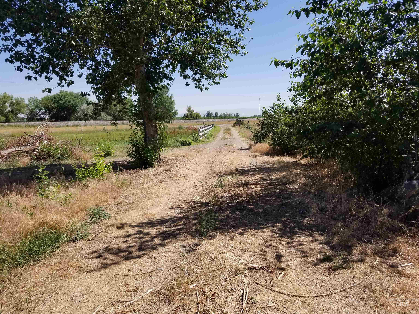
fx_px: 315
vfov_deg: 53.1
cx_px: 210
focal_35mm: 26
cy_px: 157
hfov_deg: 67.3
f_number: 1.7
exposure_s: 1/2304
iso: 50
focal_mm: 4.3
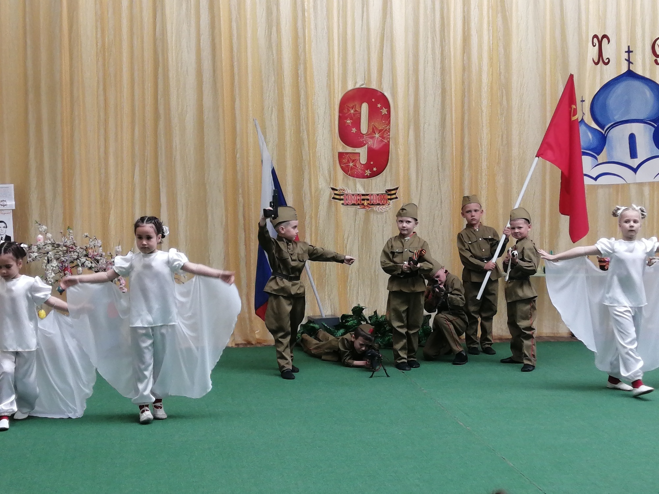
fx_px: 1295
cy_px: 247
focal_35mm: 68
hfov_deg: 28.6
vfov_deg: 21.6
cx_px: 330
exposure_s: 1/60
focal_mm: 3.62
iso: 50
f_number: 1.8
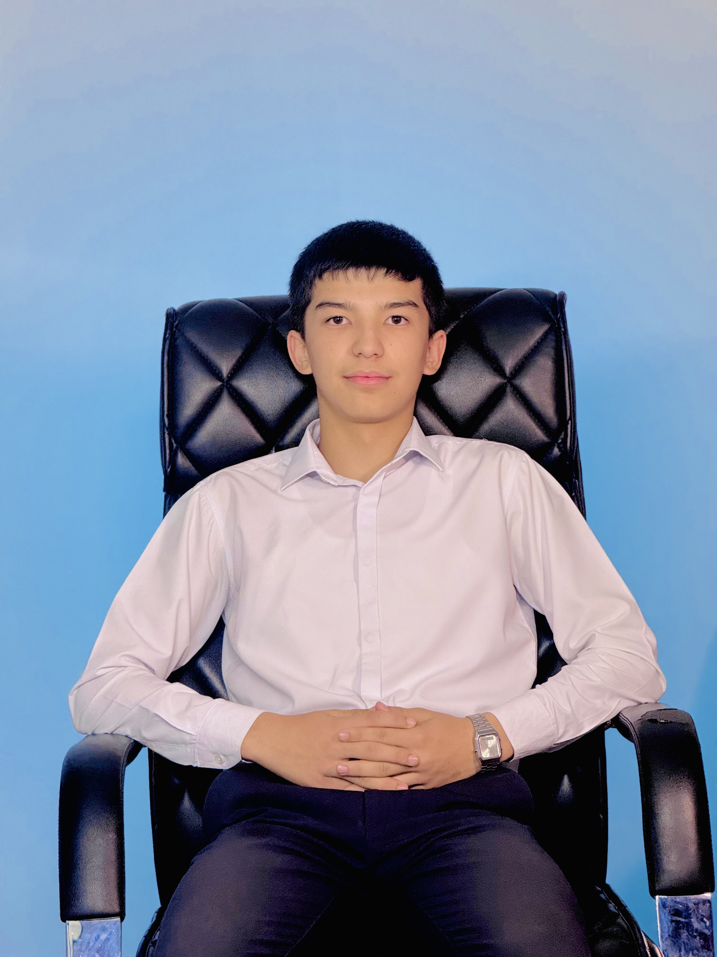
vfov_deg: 16.4
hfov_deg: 12.3
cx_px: 358
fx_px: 3314
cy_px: 478
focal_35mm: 120
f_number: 2.8
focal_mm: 15.66
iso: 400
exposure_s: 1/50
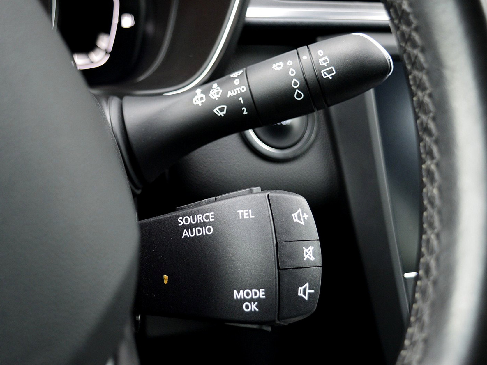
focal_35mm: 53
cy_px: 179
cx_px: 217
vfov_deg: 27.5
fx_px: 746
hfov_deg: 36.1
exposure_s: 1/50
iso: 800
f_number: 4.5
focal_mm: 32
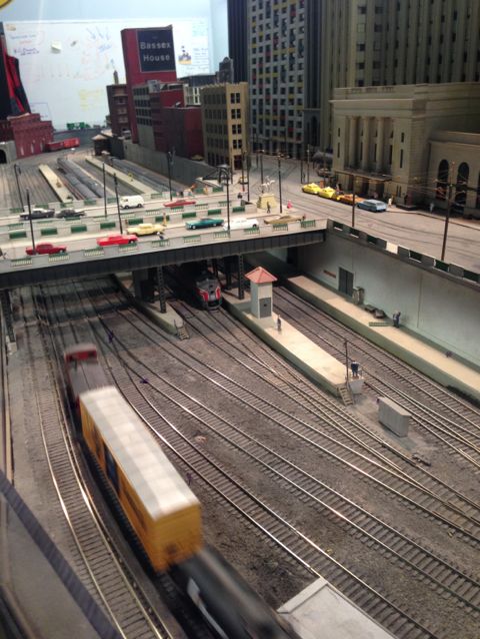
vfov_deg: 55.4
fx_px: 610
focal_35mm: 33
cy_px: 320
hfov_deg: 42.9
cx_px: 240
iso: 100
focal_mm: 4.12
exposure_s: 1/20
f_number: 2.4
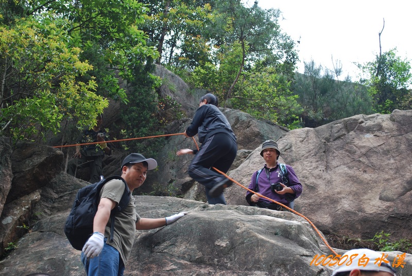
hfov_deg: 36.8
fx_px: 619
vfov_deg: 25.1
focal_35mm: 54
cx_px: 206
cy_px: 138
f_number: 5.3
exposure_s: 1/80
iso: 200
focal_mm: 36
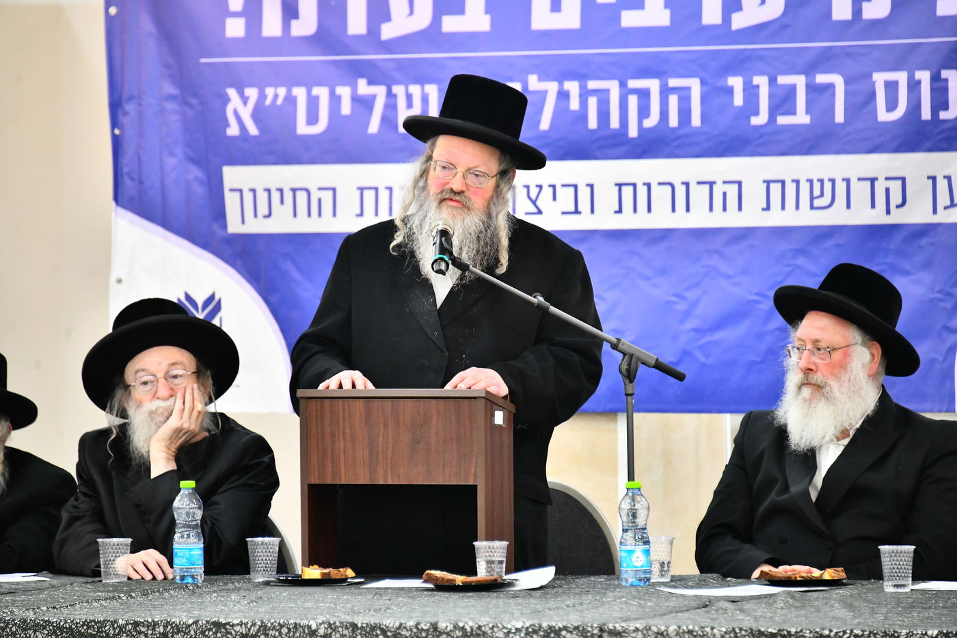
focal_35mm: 250
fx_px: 6645
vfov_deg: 5.5
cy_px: 319
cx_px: 478
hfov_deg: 8.2
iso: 3200
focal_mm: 250
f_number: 5.6
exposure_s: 1/100
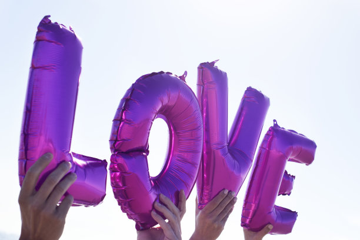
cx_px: 180
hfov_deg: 39.6
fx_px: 500
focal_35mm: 50
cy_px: 120
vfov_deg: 27.0
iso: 64
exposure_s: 1/1250
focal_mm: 50
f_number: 5
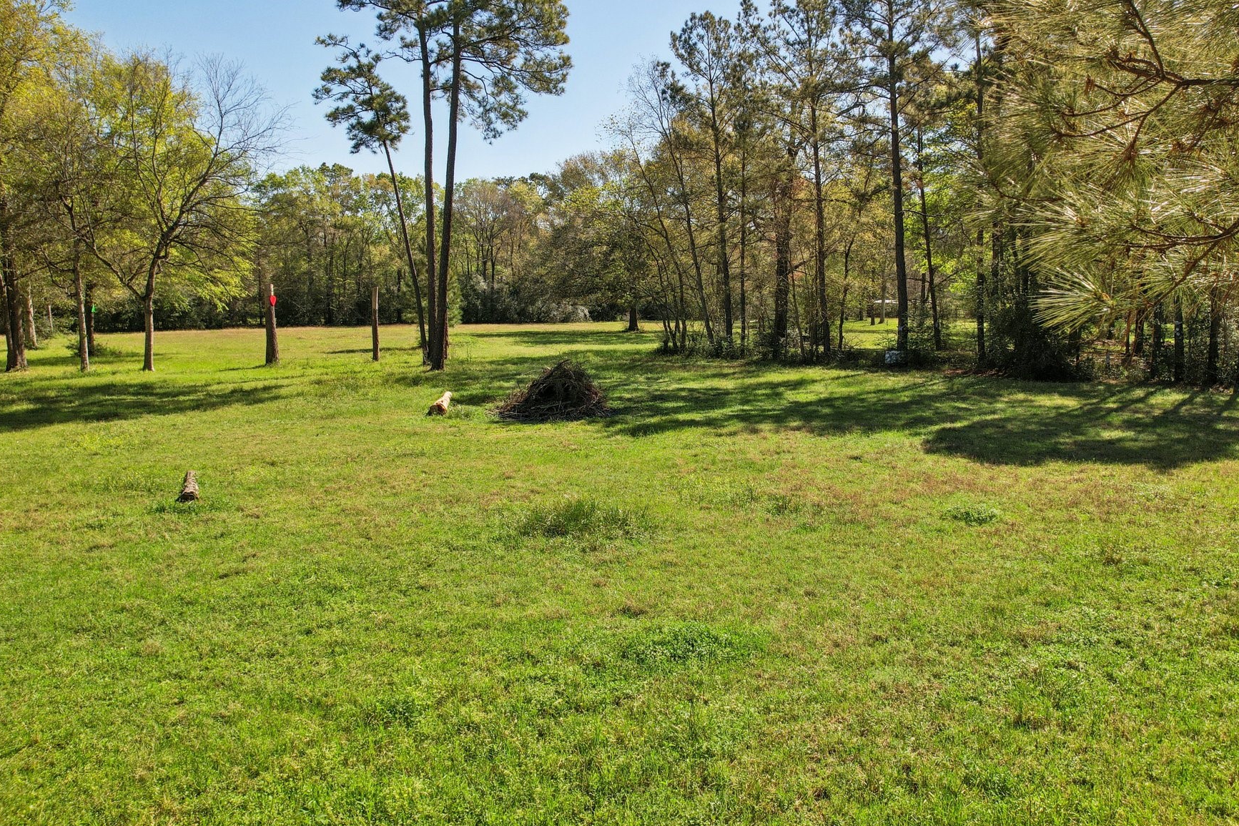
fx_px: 895
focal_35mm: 26
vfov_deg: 49.4
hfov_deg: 69.2
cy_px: 351
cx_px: 679
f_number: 2.8
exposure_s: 1/100
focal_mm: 8.4
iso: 110
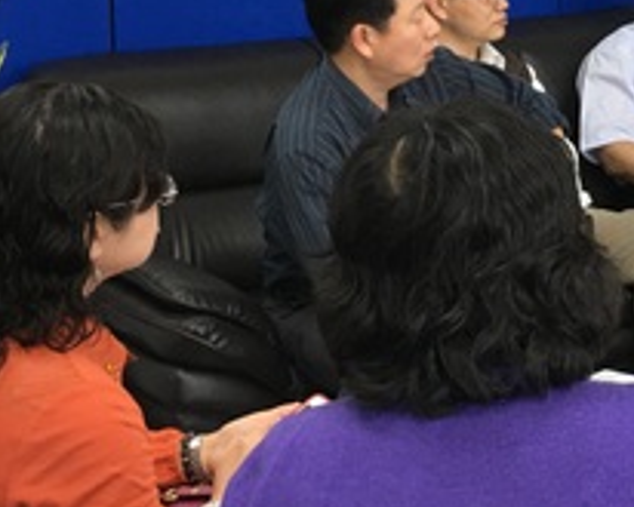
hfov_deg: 21.0
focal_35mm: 88
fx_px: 1652
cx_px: 637
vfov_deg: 17.3
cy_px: 108
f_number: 2.2
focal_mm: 4.15
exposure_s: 1/15
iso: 25
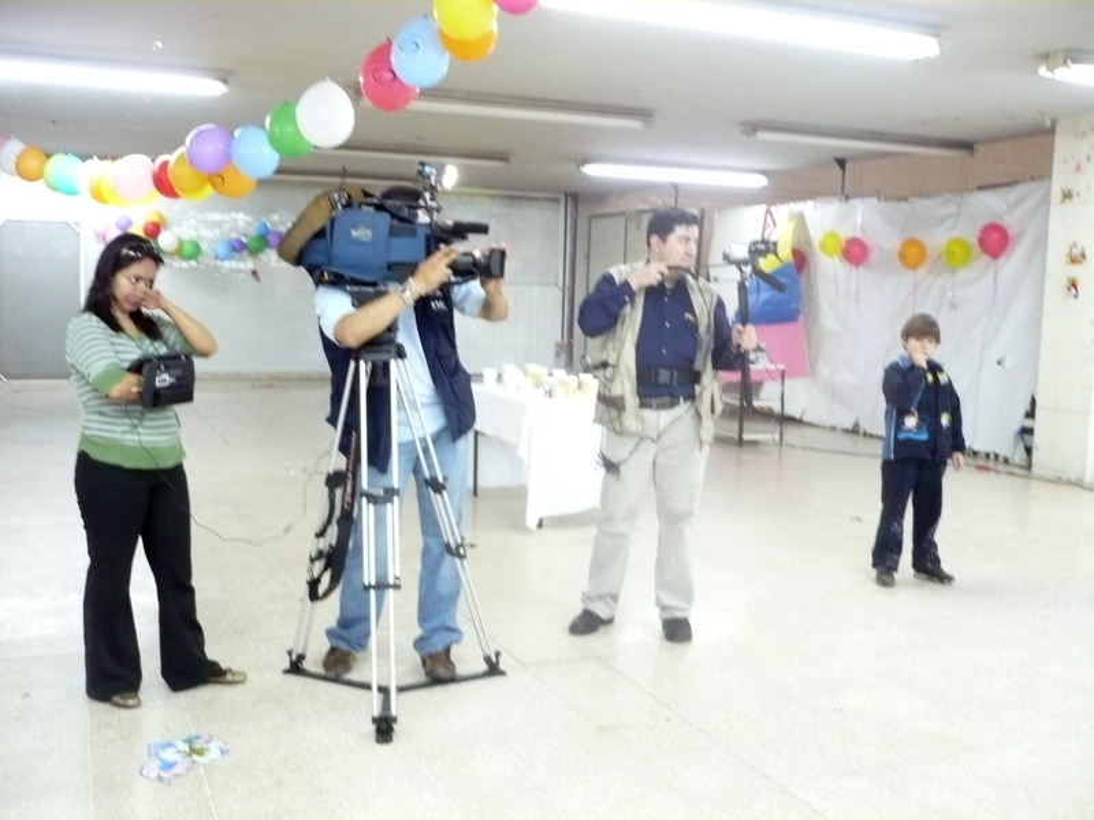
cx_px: 547
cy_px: 410
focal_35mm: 35
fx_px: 1106
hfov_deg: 52.6
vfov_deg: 40.7
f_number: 2.8
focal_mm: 5.8
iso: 400
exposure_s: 1/13
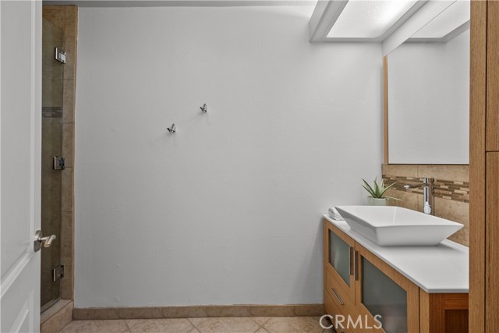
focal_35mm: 14
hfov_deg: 104.2
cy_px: 166
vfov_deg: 81.2
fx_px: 194
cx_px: 250
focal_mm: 14
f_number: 9
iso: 100
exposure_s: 1/2
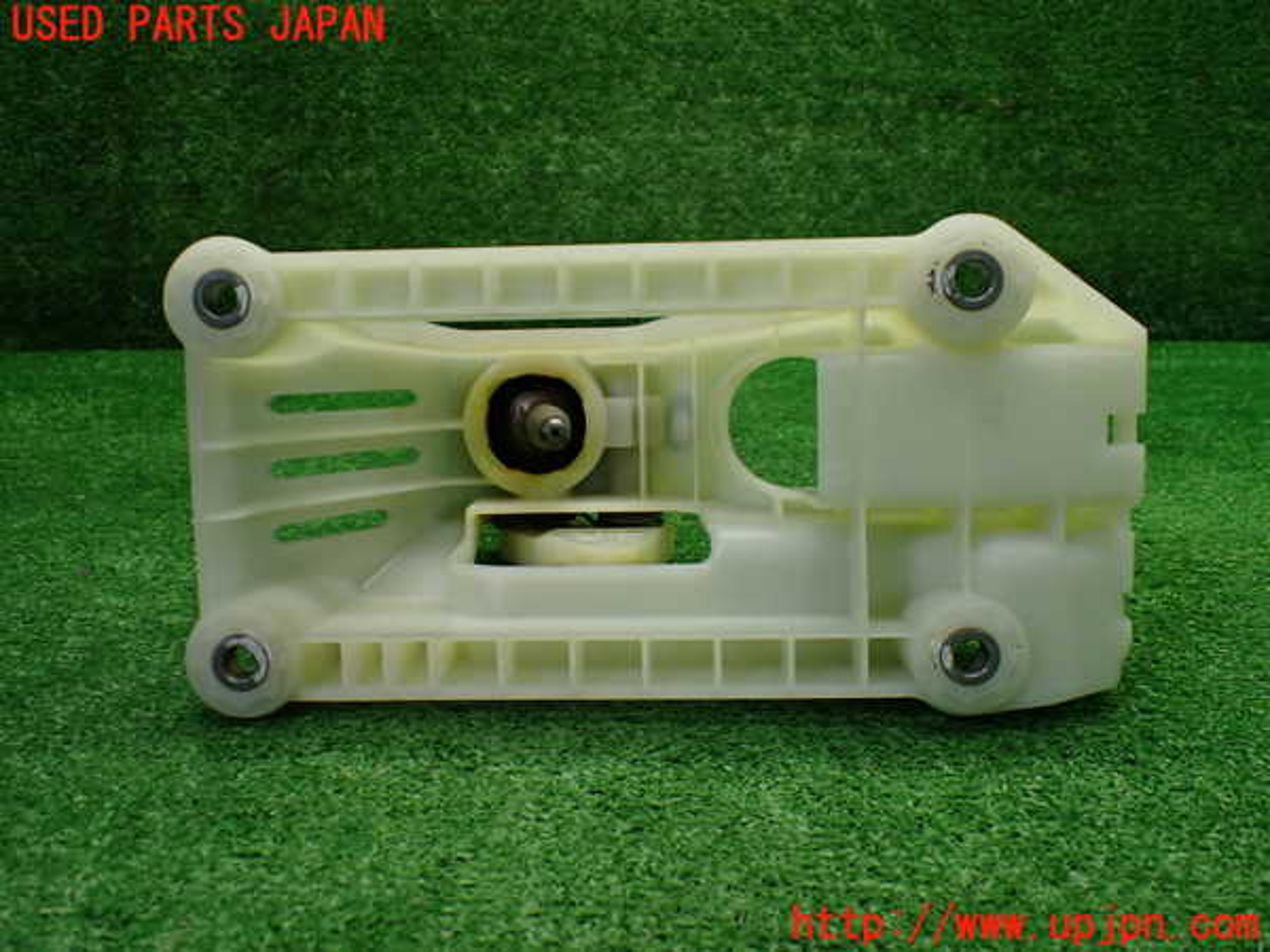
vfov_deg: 44.2
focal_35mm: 32
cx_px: 635
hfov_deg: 56.8
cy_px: 476
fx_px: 1174
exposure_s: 1/125
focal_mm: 5.79
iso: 320
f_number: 2.4
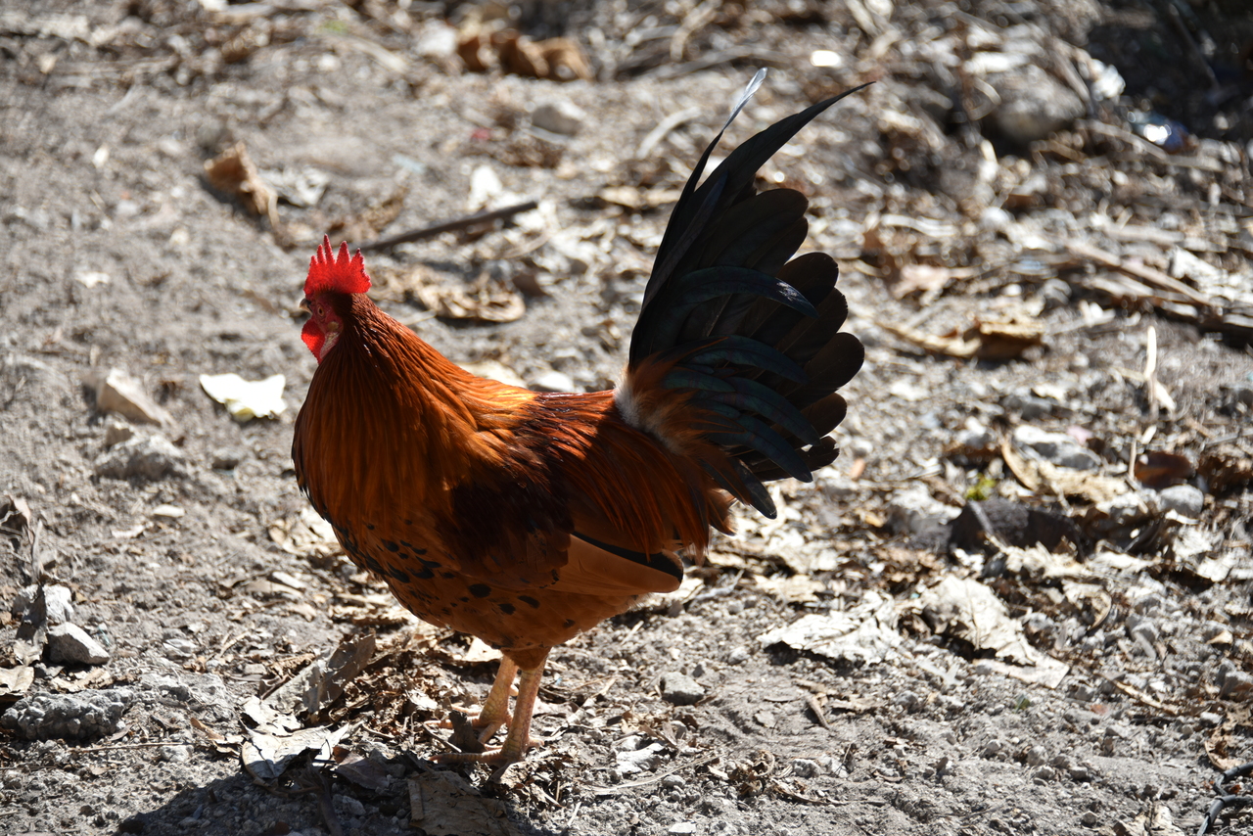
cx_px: 626
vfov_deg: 9.5
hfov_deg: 14.2
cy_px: 418
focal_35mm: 145
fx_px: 5048
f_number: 5.6
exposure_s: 1/320
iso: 110
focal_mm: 145
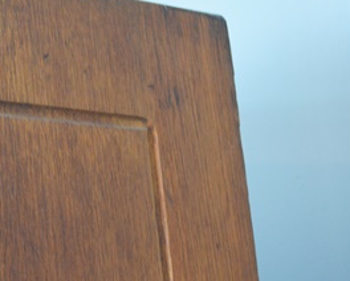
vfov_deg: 13.4
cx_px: 25
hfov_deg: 16.4
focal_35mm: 115
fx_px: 1193
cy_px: 146
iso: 1600
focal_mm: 36
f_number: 5
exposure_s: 1/30
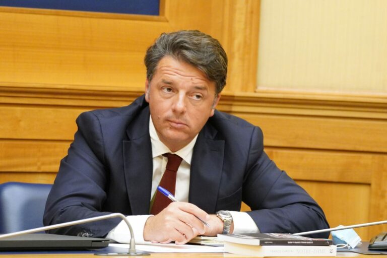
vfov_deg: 5.1
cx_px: 194
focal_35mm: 268
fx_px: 2881
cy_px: 129
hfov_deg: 7.7
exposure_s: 1/125
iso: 8000
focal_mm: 179
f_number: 5.6
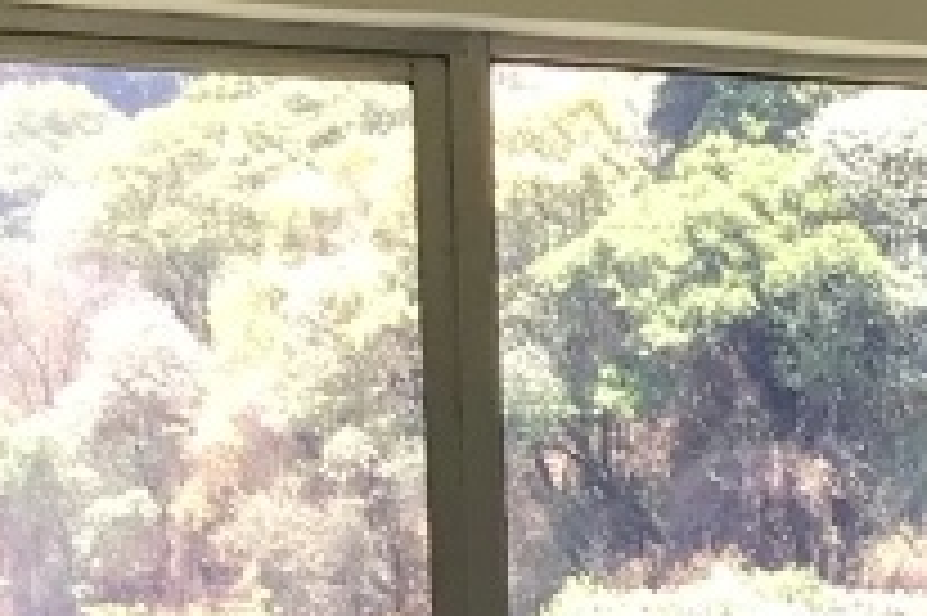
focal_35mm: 167
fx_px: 4297
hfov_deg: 11.4
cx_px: 1665
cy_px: 1475
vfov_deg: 7.6
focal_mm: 3.3
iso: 40
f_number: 2.4
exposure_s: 1/120
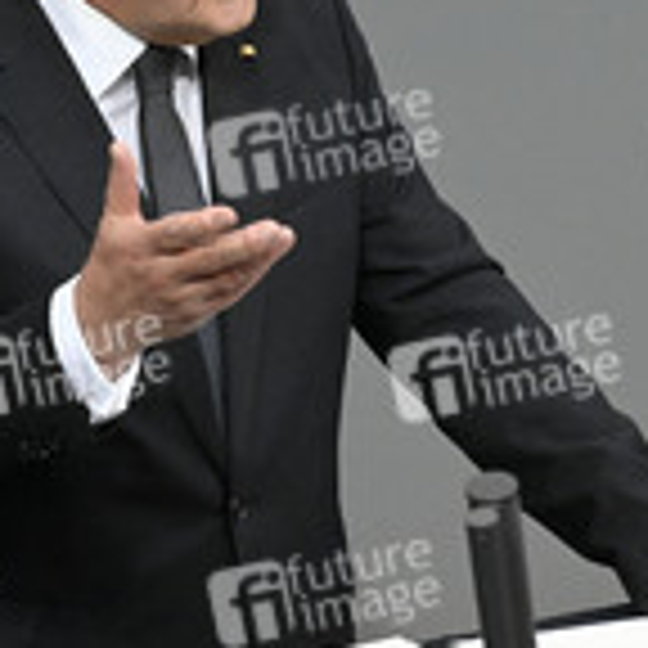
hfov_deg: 1.7
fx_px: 21348
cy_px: 256
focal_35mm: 1008
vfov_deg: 1.7
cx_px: 385
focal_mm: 380
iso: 10000
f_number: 5.6
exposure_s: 1/400
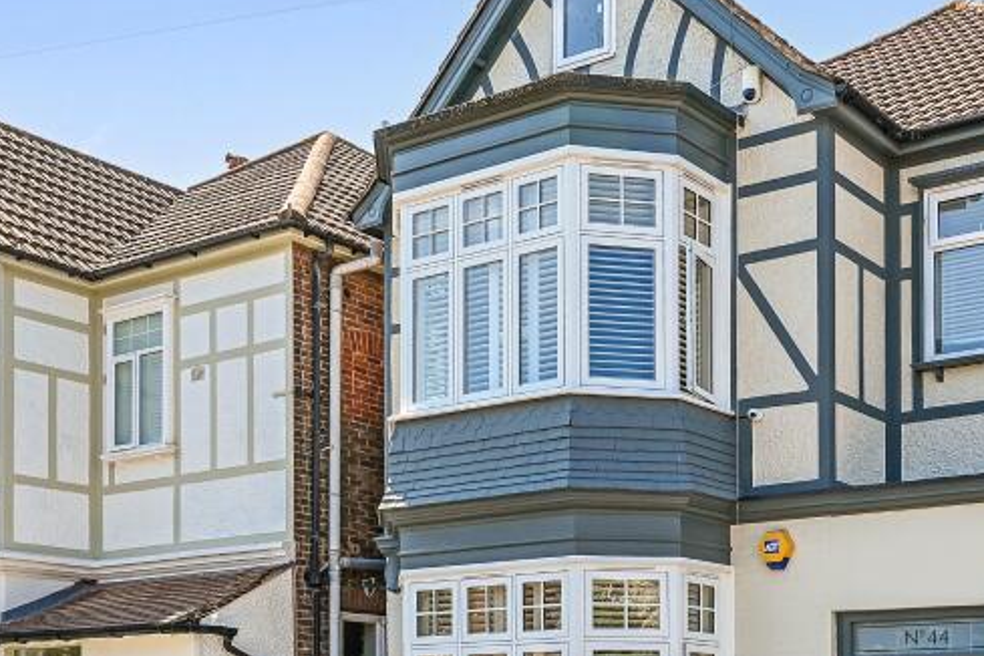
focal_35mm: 45
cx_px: 718
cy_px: 440
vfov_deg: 29.6
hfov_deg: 42.4
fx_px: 1231
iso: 100
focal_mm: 21.5
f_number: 10
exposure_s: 1/100
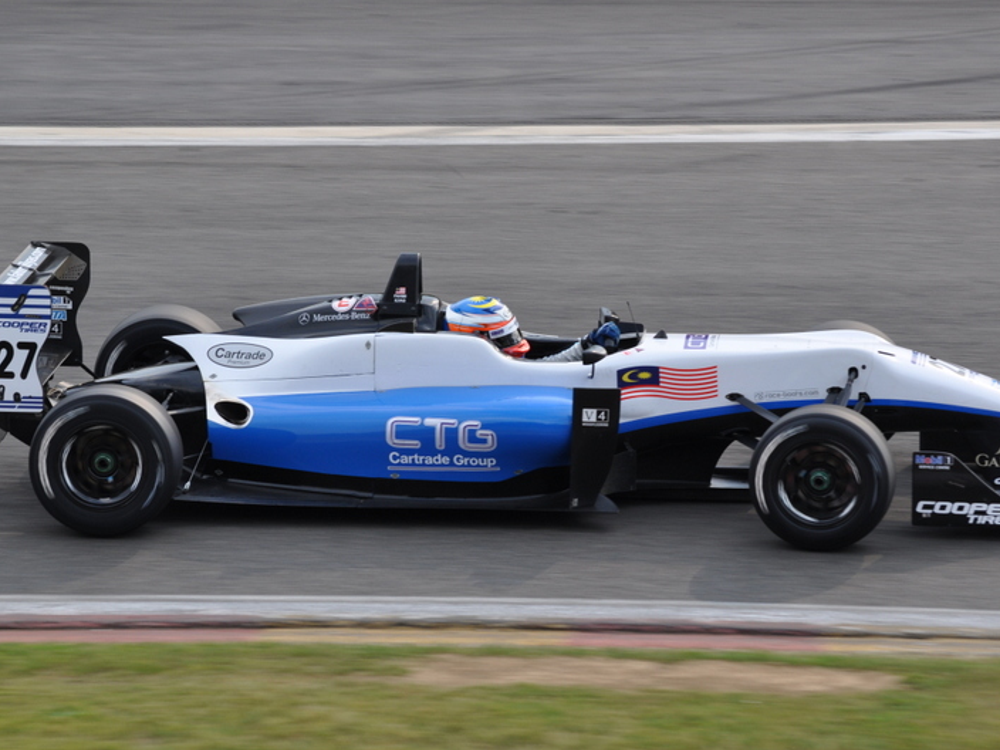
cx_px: 510
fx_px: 5489
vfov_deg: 7.8
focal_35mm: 190
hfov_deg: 10.4
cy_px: 374
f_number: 9
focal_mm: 116
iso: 320
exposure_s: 1/320
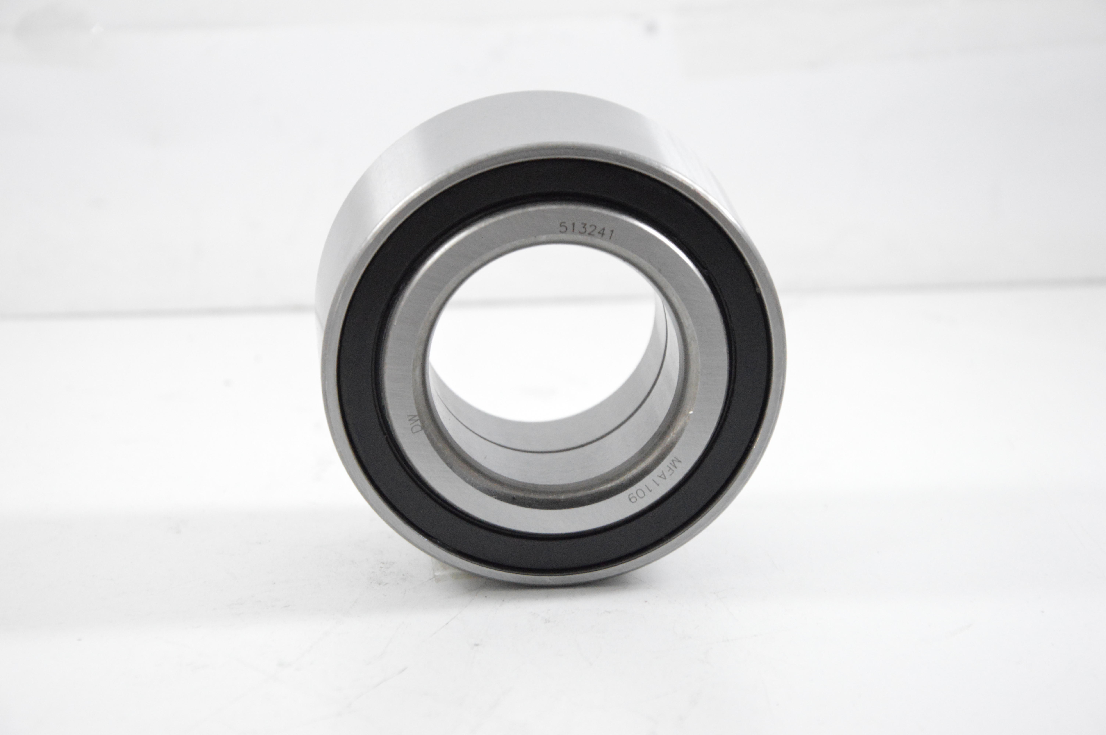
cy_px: 368
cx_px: 553
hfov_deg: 17.1
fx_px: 3683
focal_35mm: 120
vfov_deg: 11.4
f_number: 7.1
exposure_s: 1/100
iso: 3200
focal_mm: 80
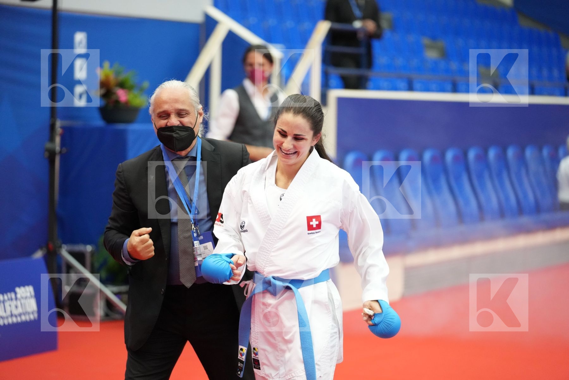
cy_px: 190
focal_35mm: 125
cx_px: 284
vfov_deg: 11.0
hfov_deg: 16.4
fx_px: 1976
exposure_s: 1/1000
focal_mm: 125
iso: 5000
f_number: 2.8
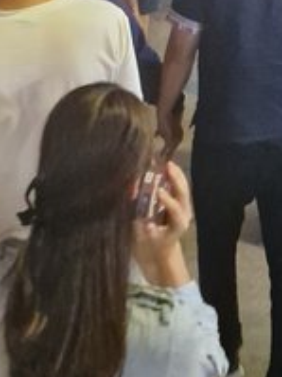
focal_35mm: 77
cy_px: -244
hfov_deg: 18.9
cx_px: 231
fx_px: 837
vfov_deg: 20.3
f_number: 1.8
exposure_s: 1/100
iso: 640
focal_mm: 5.4
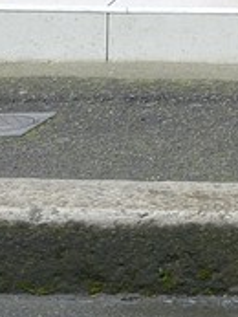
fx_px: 3424
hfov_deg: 3.6
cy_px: -601
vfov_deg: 5.0
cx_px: 1159
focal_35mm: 374
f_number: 5
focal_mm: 42
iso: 400
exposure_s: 1/250
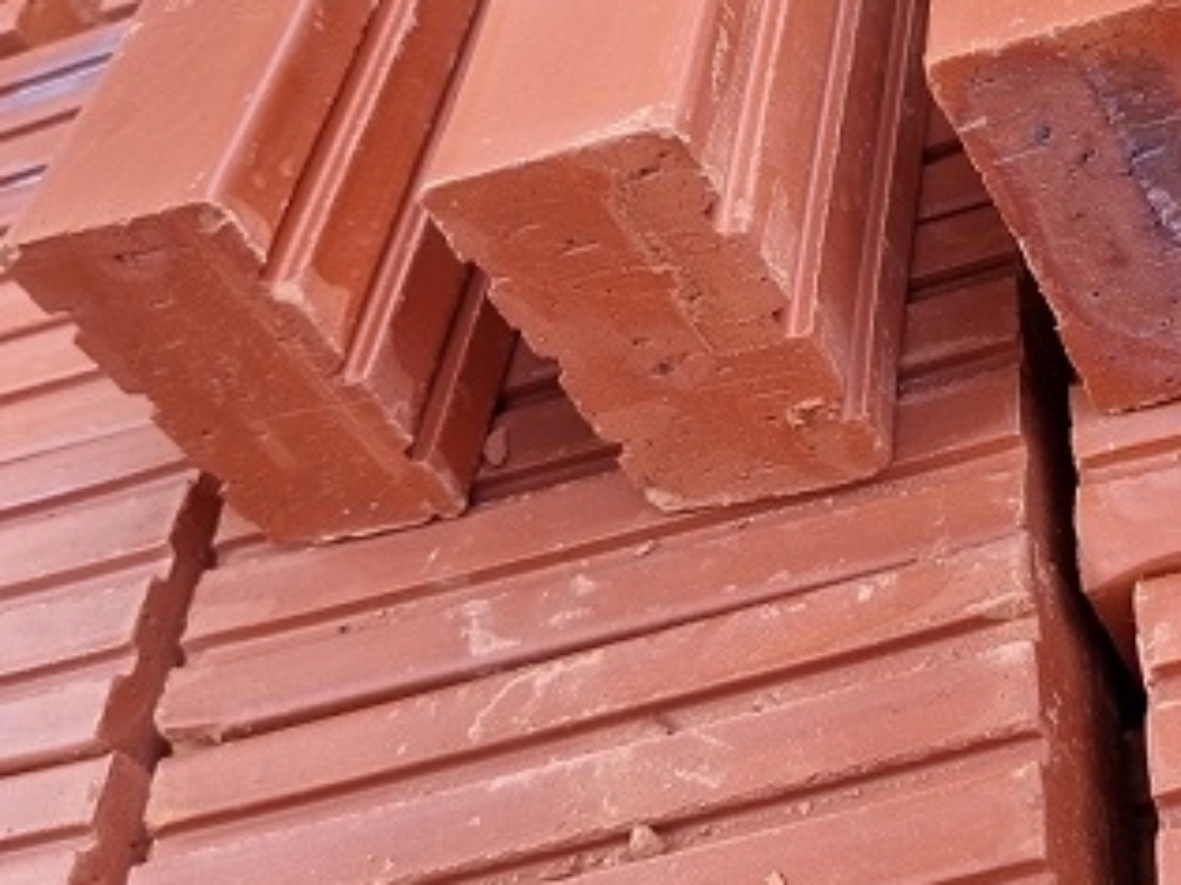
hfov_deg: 30.9
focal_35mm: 60
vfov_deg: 24.2
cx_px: 1031
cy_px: 257
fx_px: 2046
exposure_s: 1/100
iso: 64
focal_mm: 5.4
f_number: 1.8
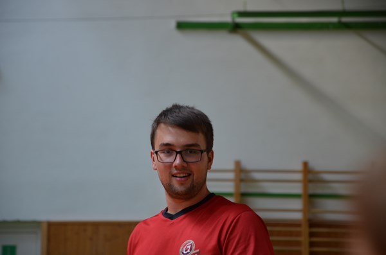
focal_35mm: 158
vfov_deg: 8.7
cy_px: 128
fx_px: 1685
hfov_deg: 13.1
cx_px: 193
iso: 500
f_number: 5.6
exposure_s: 1/60
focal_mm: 105
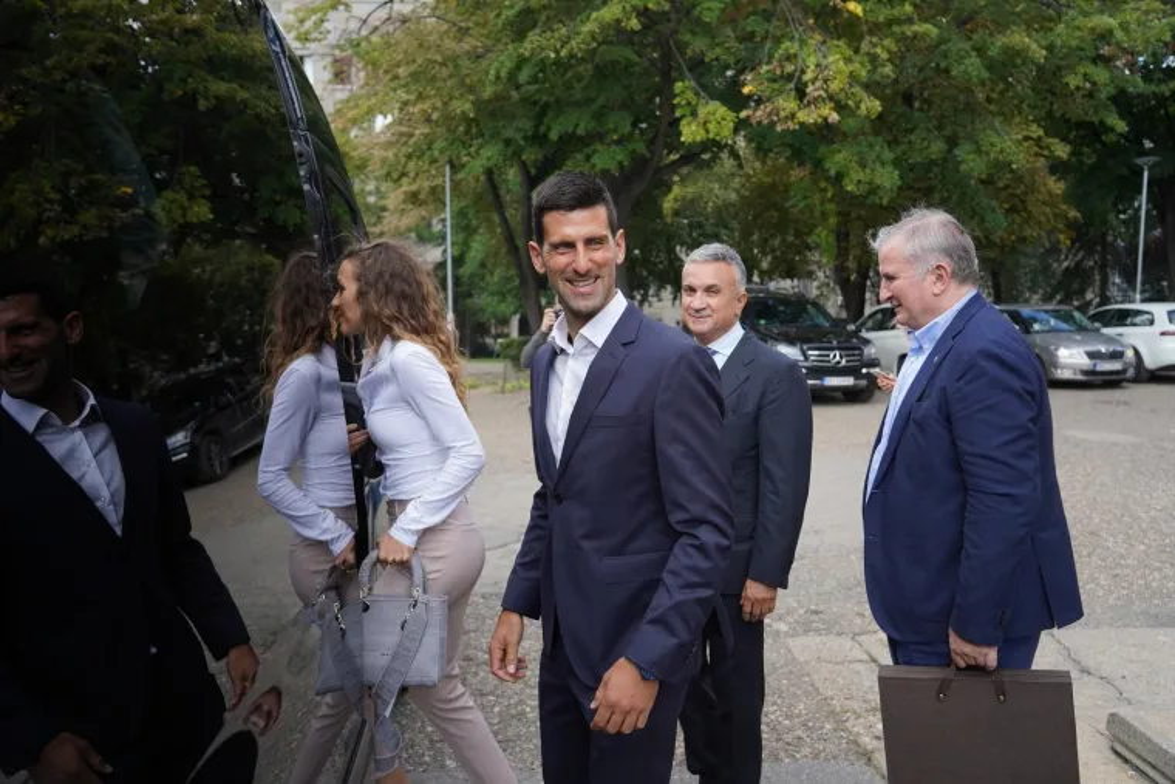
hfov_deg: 63.6
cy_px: 392
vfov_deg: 45.0
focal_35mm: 29
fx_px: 947
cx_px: 588
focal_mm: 29
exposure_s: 1/1250
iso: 640
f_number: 4
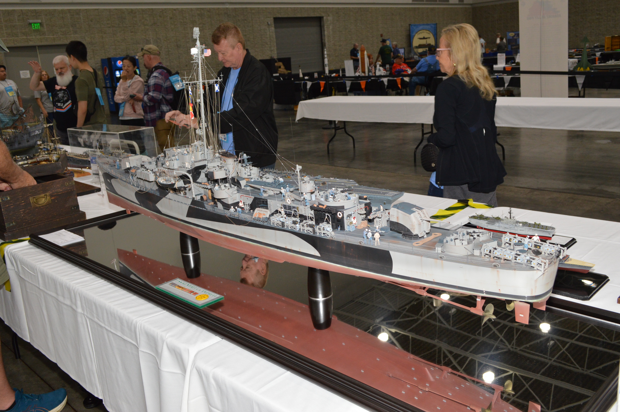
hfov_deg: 57.3
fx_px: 568
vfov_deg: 39.9
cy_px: 206
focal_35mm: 33
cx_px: 310
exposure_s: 1/60
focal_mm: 22
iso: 640
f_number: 8
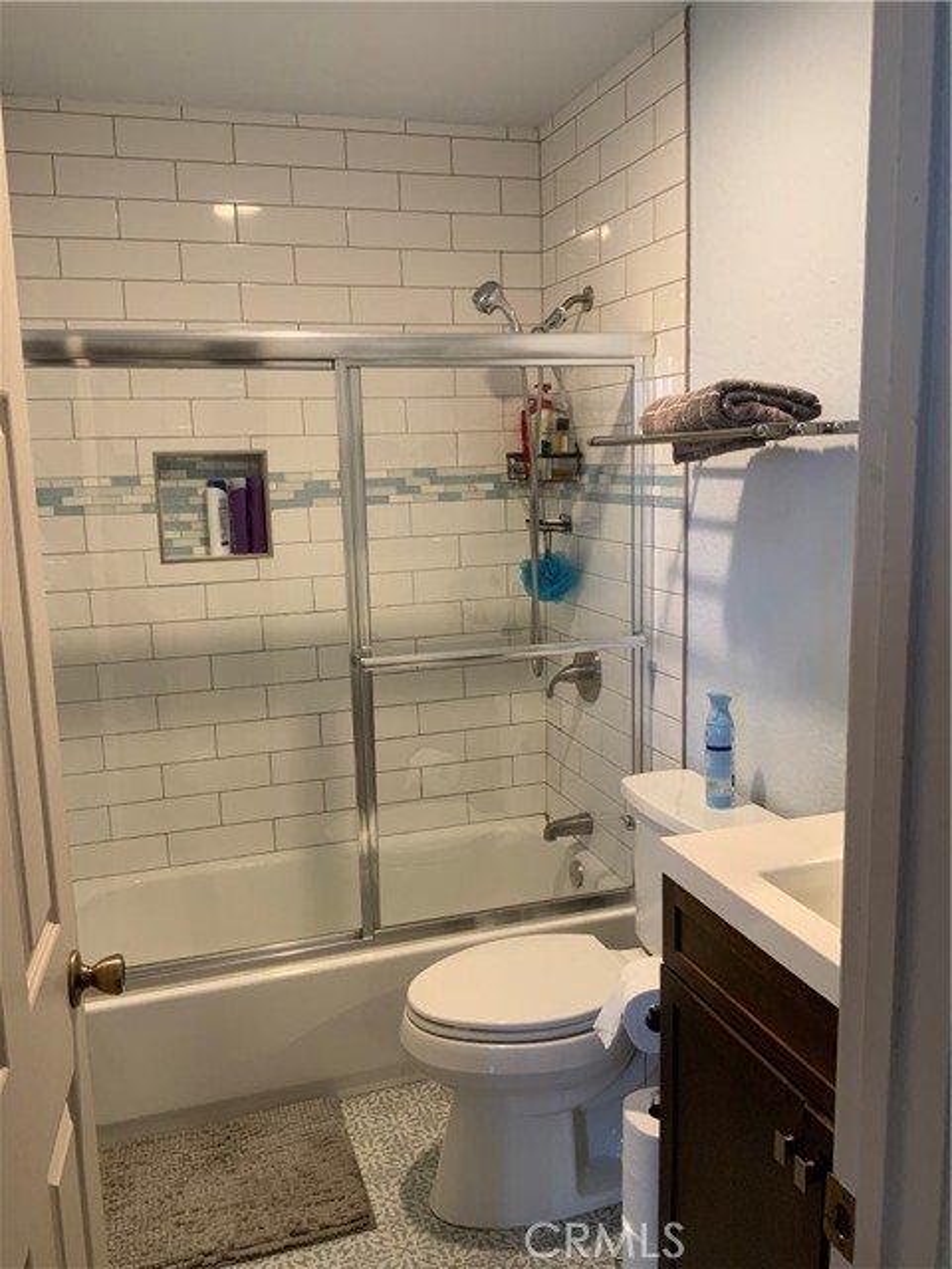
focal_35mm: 29
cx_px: 476
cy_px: 634
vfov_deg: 61.7
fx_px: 1063
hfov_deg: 48.2
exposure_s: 1/60
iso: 125
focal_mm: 3
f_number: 1.8
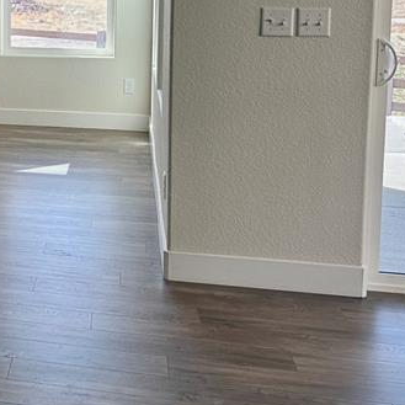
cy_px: 38
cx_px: -130
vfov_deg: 25.3
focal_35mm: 66
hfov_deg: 23.0
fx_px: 874
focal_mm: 6.86
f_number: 1.78
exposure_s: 1/435
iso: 80
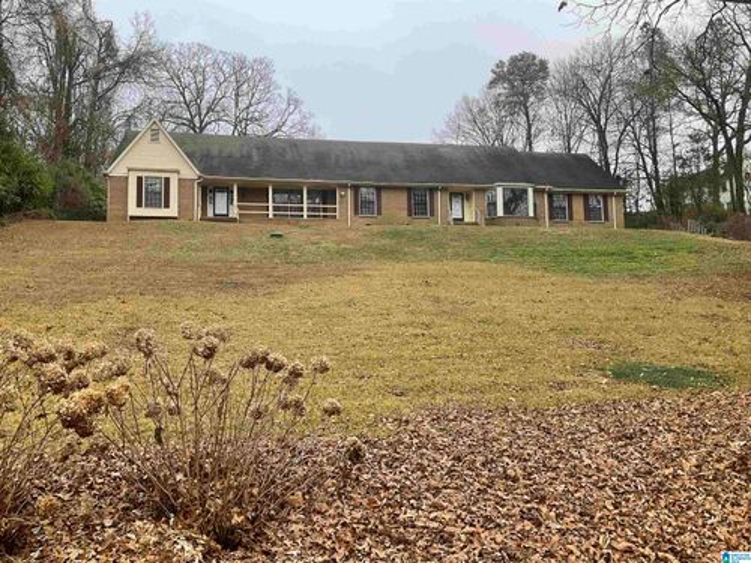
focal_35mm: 29
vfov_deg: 48.2
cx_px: 376
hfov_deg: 61.7
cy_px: 282
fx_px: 629
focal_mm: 3
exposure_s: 1/120
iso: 16
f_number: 1.8
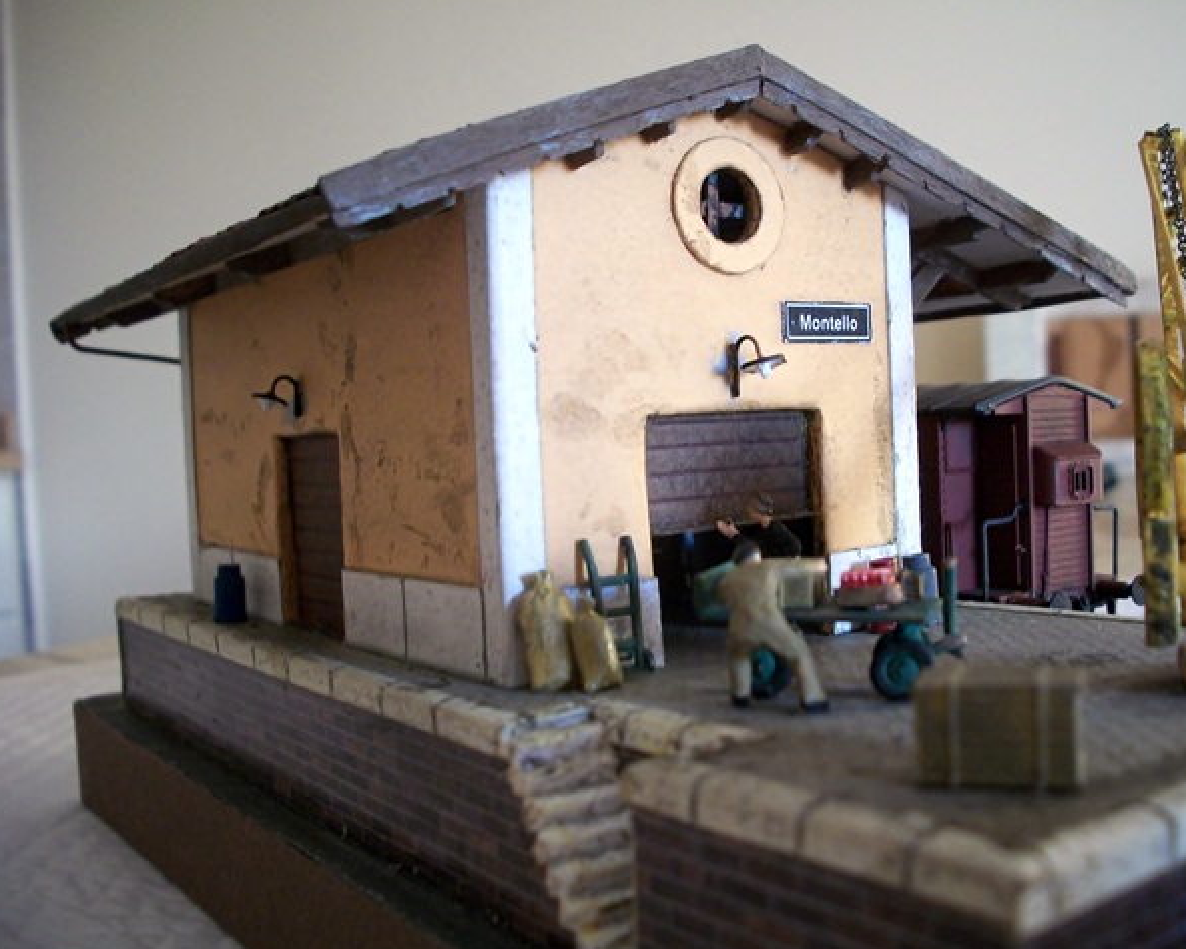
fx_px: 1299
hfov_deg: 49.0
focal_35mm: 37
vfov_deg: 40.1
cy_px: 476
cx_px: 630
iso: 160
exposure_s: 1/13
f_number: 3.1
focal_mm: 6.3
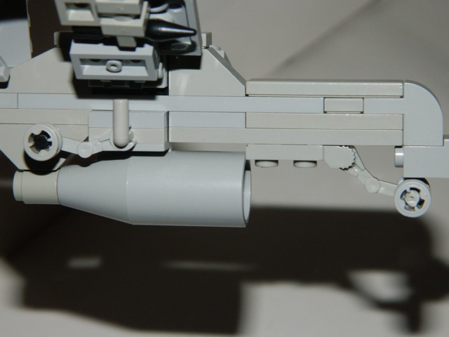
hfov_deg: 19.1
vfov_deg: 14.4
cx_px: 224
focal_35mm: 103
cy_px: 168
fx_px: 1336
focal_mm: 18.6
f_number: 12.6
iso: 200
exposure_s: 1/60
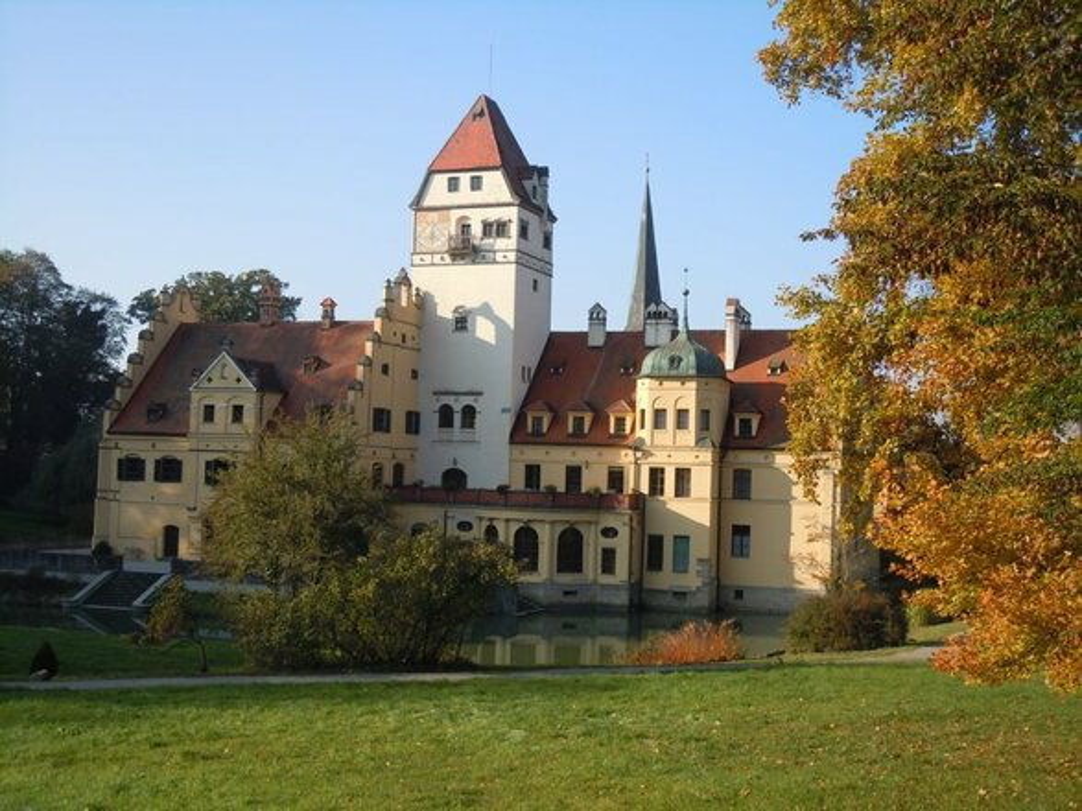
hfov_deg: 42.1
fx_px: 1406
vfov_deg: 32.2
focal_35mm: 45
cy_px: 406
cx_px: 541
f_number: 3.8
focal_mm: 8.1
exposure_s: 1/400
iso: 100
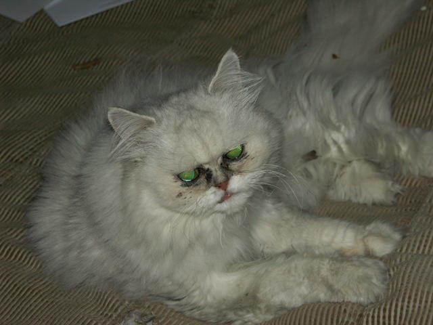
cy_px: 162
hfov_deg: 17.4
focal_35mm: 113
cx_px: 216
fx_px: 1413
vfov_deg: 13.1
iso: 200
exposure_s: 1/100
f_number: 3.5
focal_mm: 28.82
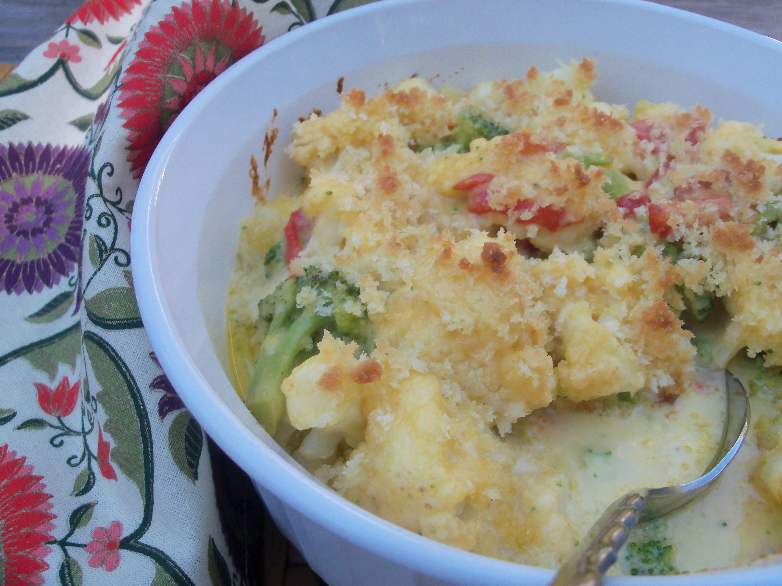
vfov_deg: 40.7
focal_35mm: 35
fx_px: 791
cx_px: 391
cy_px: 293
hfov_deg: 52.6
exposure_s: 1/100
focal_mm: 6.3
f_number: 3
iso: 80
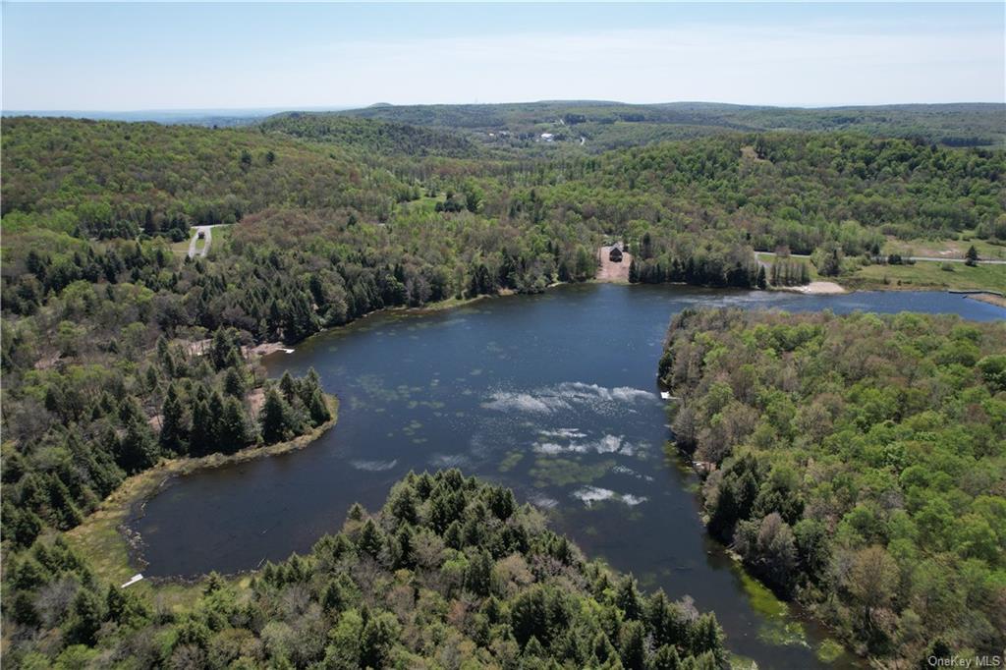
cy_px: 335
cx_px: 503
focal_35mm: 22
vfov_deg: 57.2
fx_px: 615
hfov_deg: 78.6
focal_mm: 8.38
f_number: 2.8
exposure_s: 1/1600
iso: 120
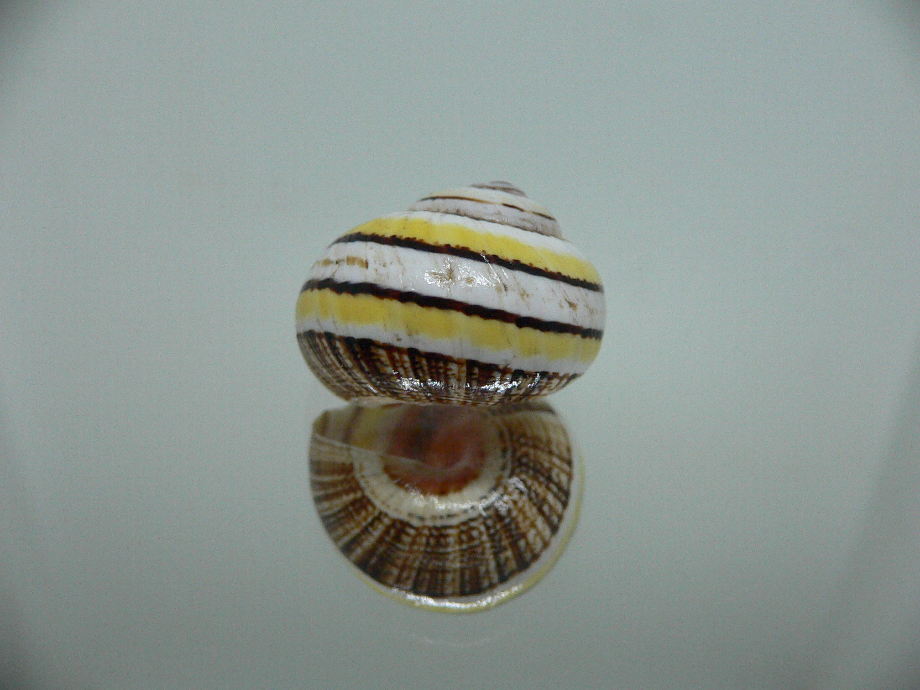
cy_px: 345
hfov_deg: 52.6
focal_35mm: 35
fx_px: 930
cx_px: 460
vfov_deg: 40.7
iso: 200
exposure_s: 1/60
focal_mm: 4.6
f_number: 2.8
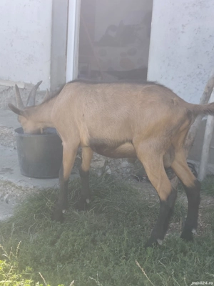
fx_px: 420
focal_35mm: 51
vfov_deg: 37.5
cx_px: 107
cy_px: 143
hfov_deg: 28.6
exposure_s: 1/174
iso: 50
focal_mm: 6.19
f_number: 1.65
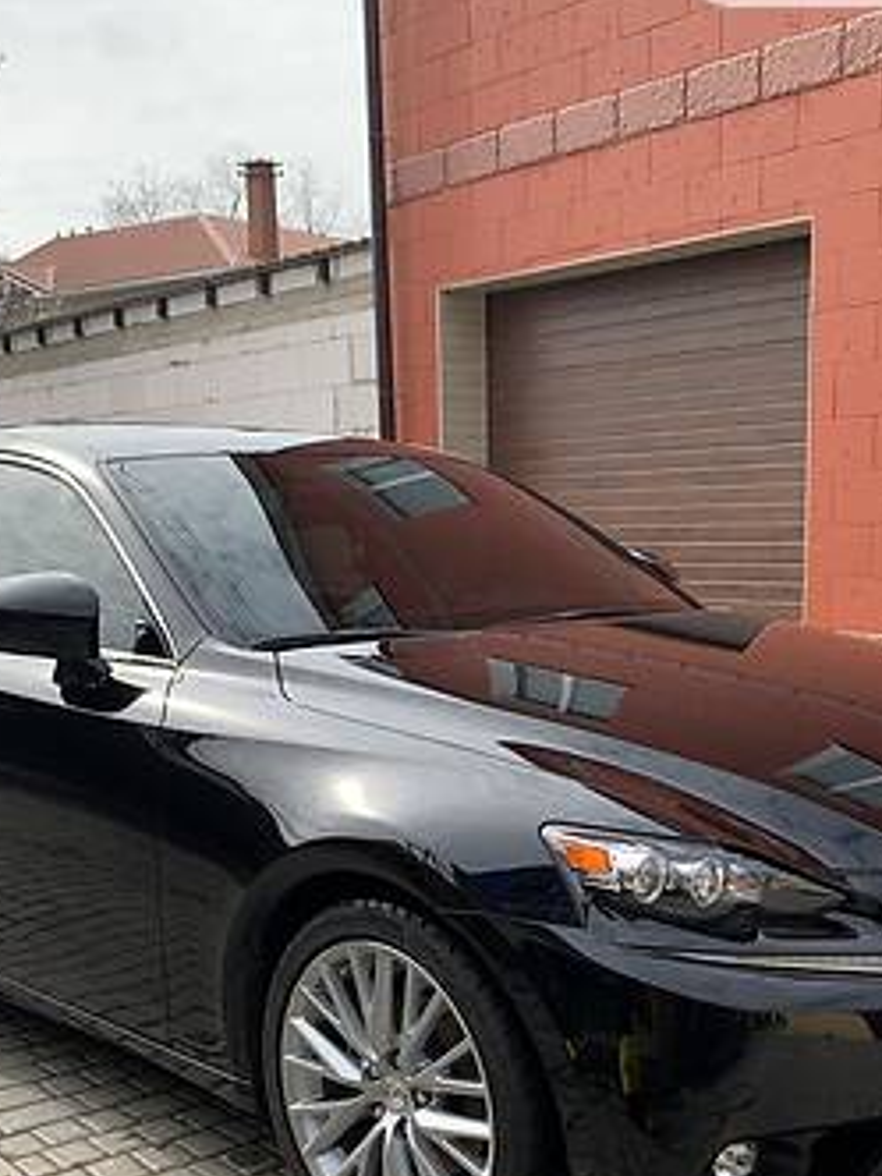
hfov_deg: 30.9
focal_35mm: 47
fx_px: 1597
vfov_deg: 39.4
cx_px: 457
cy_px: 875
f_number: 1.8
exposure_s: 1/1220
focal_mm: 4.2
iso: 25
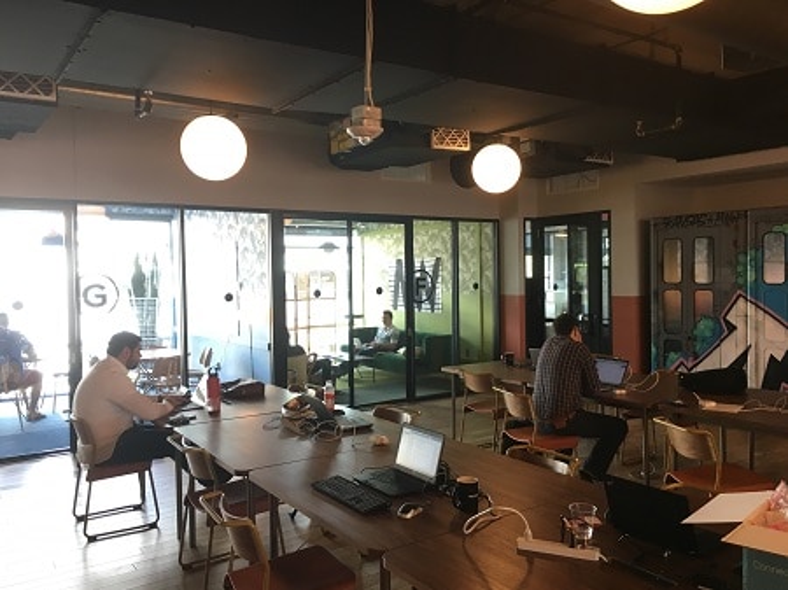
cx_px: 394
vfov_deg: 48.2
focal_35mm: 29
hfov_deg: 61.7
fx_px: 660
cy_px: 295
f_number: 2.2
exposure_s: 1/30
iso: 64
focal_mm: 4.15
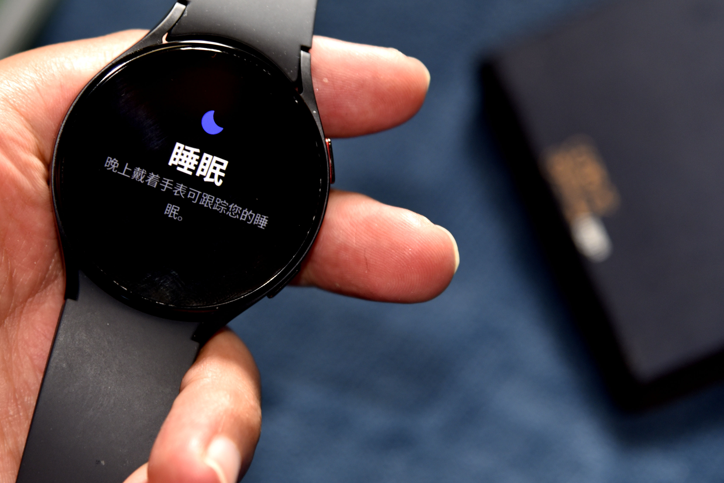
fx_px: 3541
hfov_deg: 11.7
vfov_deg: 7.8
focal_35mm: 176
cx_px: 226
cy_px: 186
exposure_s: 1/80
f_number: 4.5
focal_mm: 120
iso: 800
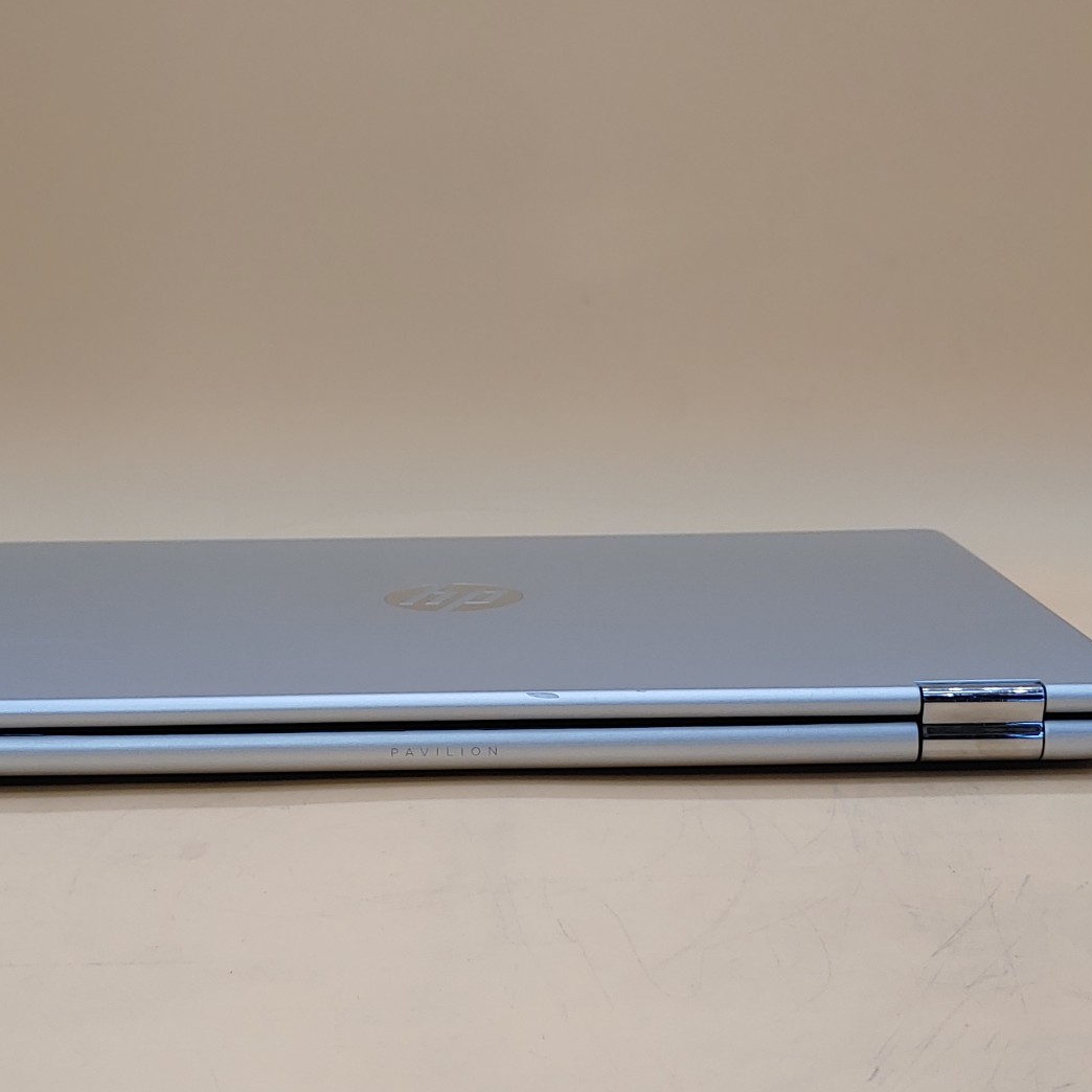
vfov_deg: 34.0
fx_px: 1785
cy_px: 545
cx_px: 452
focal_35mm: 50
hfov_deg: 33.9
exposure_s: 1/108
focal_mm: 4.36
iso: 50
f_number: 1.8
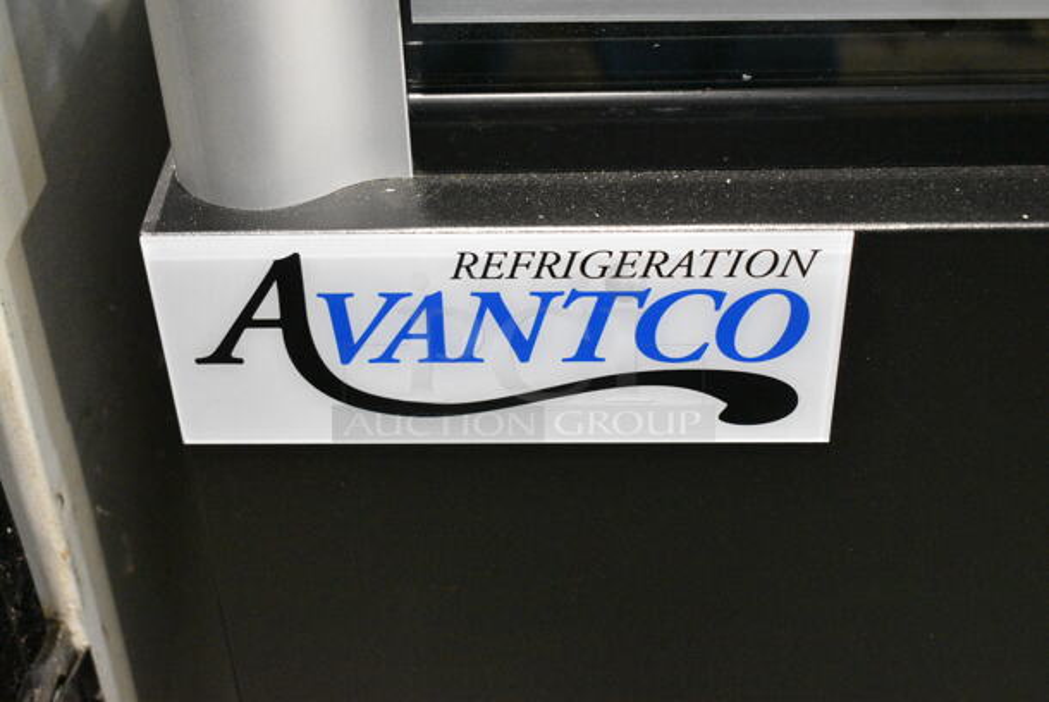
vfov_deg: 25.1
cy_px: 351
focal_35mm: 54
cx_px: 524
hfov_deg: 36.8
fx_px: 1575
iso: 6400
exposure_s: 1/100
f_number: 5
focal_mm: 36
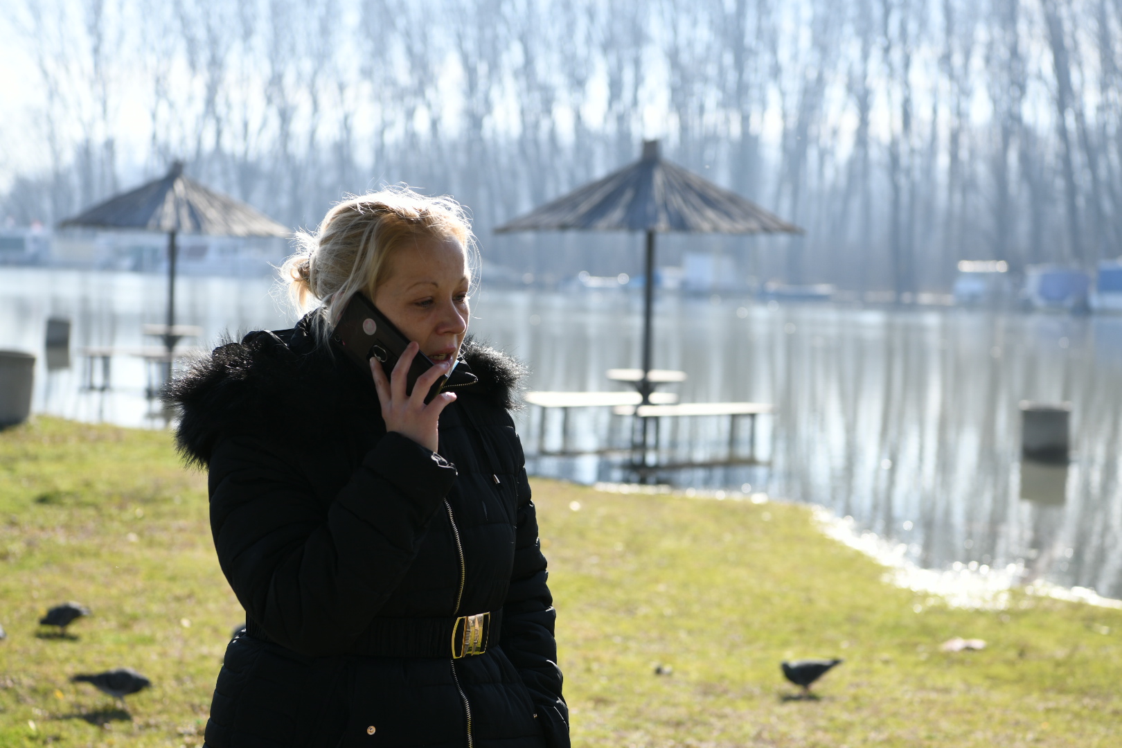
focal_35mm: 70
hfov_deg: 28.8
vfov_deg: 19.5
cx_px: 561
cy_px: 374
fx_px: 2181
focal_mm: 70
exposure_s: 1/1250
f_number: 4.5
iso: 320
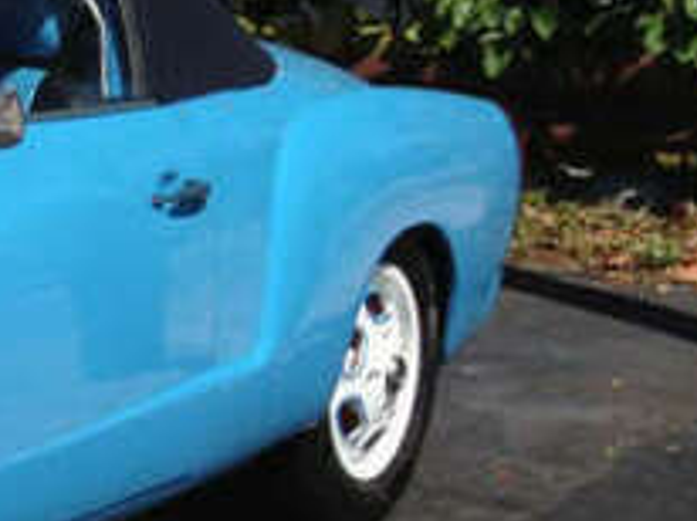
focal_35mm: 136
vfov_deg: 10.9
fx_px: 2735
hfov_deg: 13.4
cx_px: -470
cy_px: 217
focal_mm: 4.28
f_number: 2.4
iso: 50
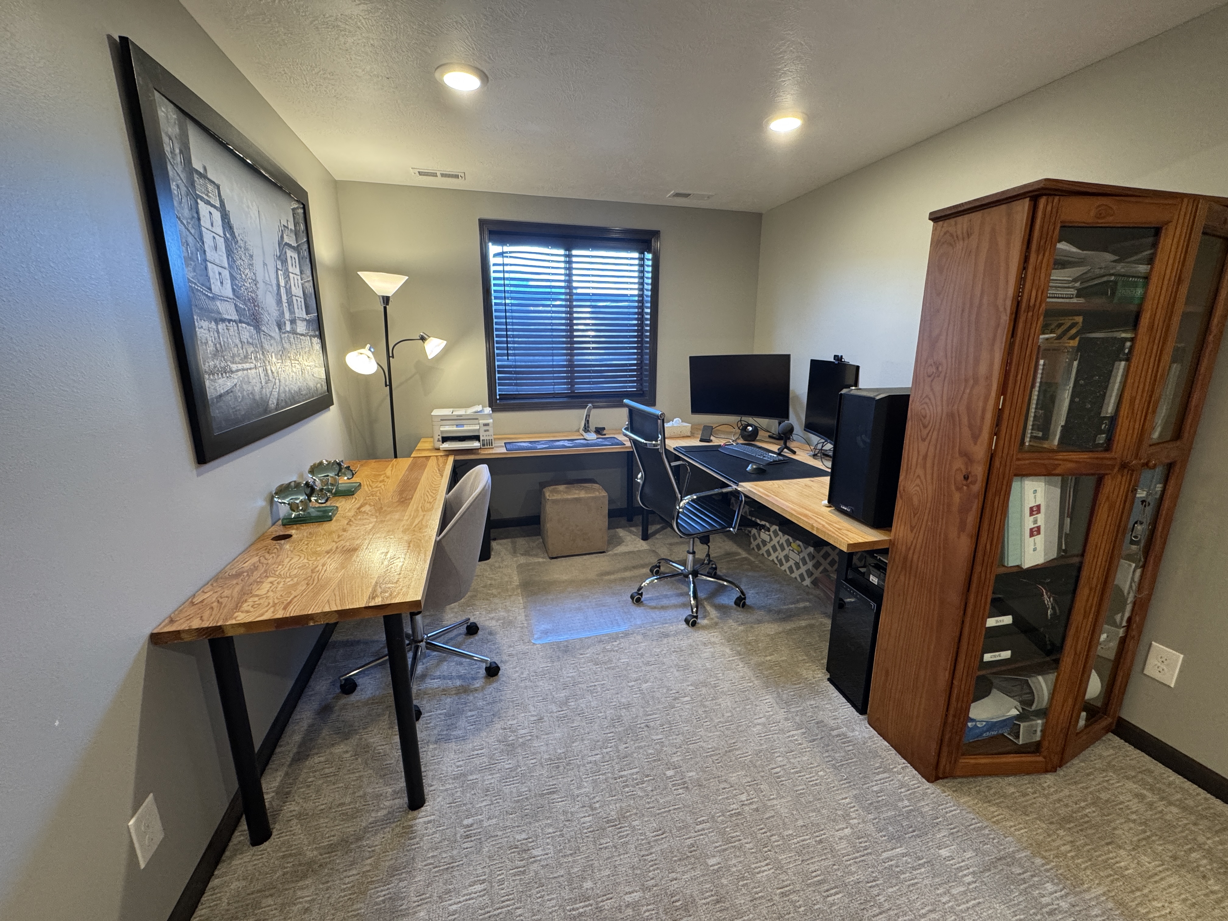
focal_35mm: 14
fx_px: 497
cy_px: 460
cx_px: 614
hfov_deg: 102.1
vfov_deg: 85.7
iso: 200
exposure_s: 1/60
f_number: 2.2
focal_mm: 2.22
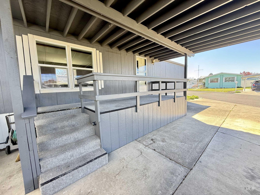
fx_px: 105
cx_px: 130
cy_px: 98
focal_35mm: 14
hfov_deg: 102.1
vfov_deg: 85.7
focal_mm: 2.22
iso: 80
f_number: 2.2
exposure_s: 1/99
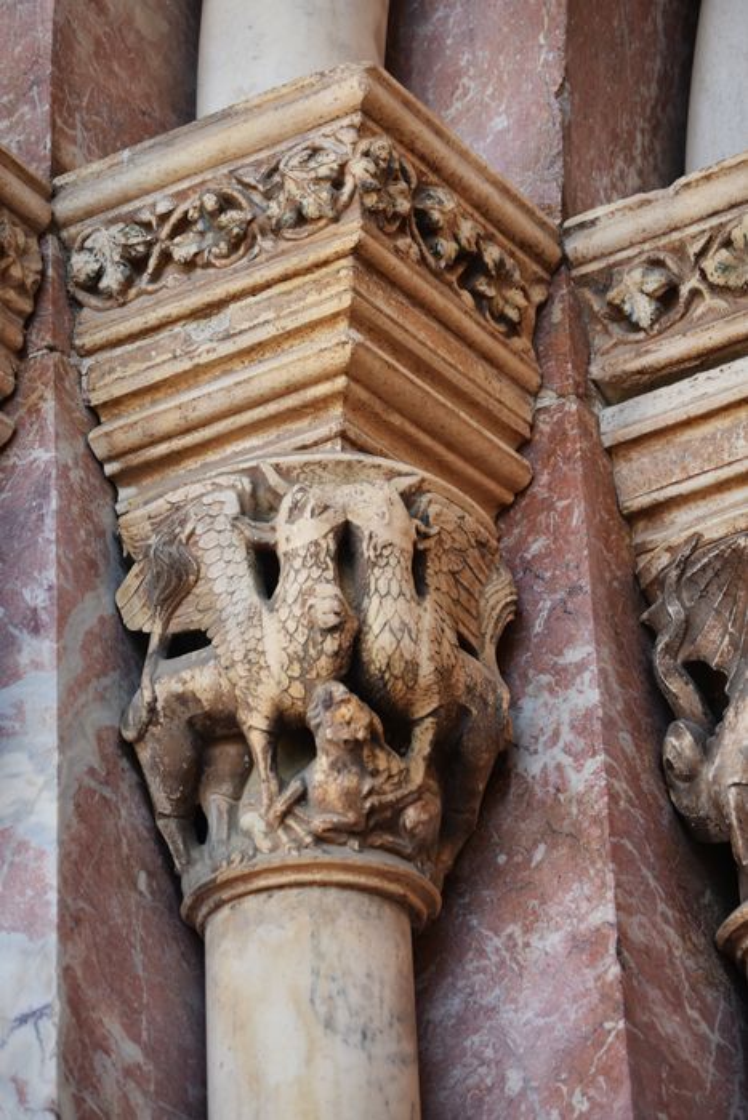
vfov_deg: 17.5
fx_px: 3644
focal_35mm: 117
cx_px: 374
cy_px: 560
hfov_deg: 11.7
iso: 450
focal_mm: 78
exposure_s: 1/250
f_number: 4.5
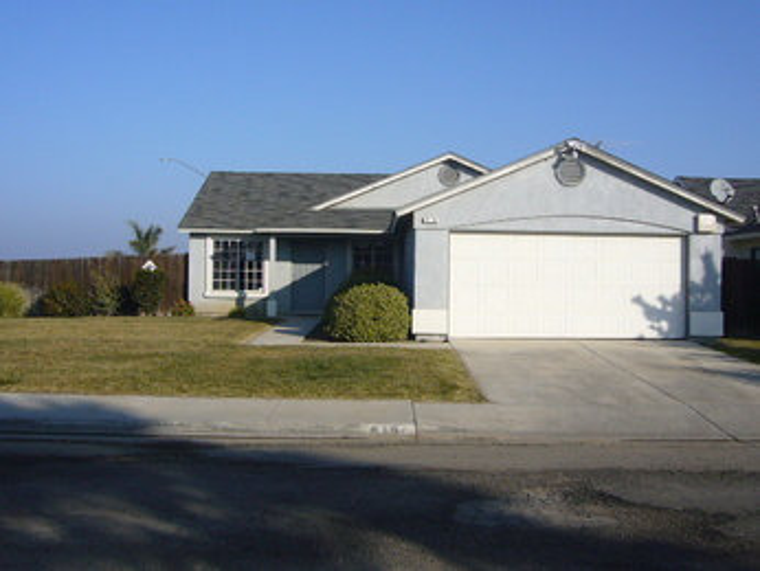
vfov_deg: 35.2
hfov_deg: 45.7
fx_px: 901
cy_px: 286
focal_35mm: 41
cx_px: 380
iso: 80
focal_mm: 4.9
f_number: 5.6
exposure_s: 1/500
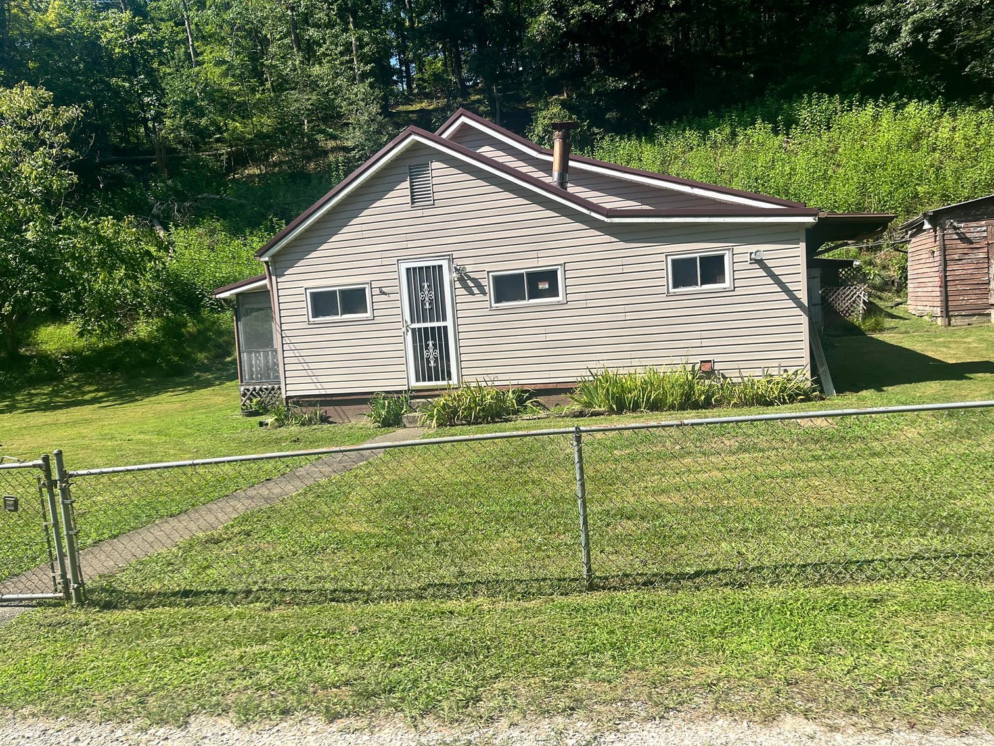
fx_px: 747
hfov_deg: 67.3
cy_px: 373
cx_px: 497
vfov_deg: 53.1
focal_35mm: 26
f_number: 1.6
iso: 50
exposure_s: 1/2410
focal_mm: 5.1
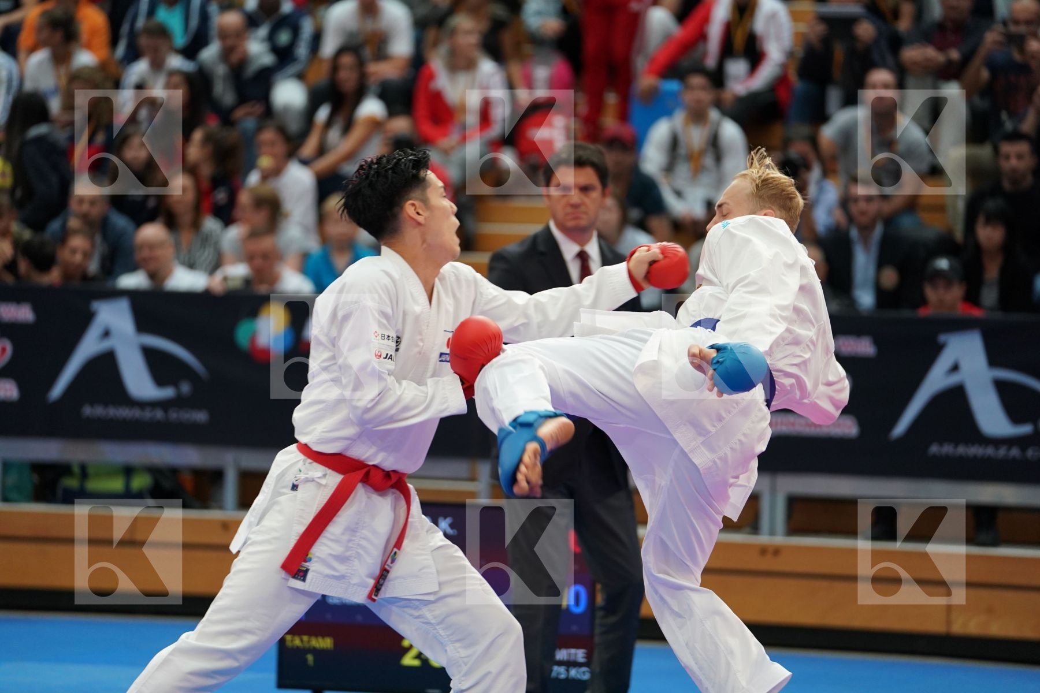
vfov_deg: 8.5
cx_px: 520
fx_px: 4651
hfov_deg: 12.8
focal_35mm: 161
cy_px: 346
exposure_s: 1/1000
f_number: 2.8
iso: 2000
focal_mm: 161
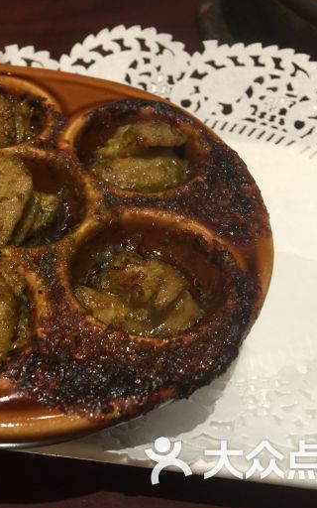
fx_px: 581
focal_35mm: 42
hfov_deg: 29.6
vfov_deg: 47.2
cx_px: 47
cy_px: 252
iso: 80
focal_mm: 4.15
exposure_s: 1/17
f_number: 2.2
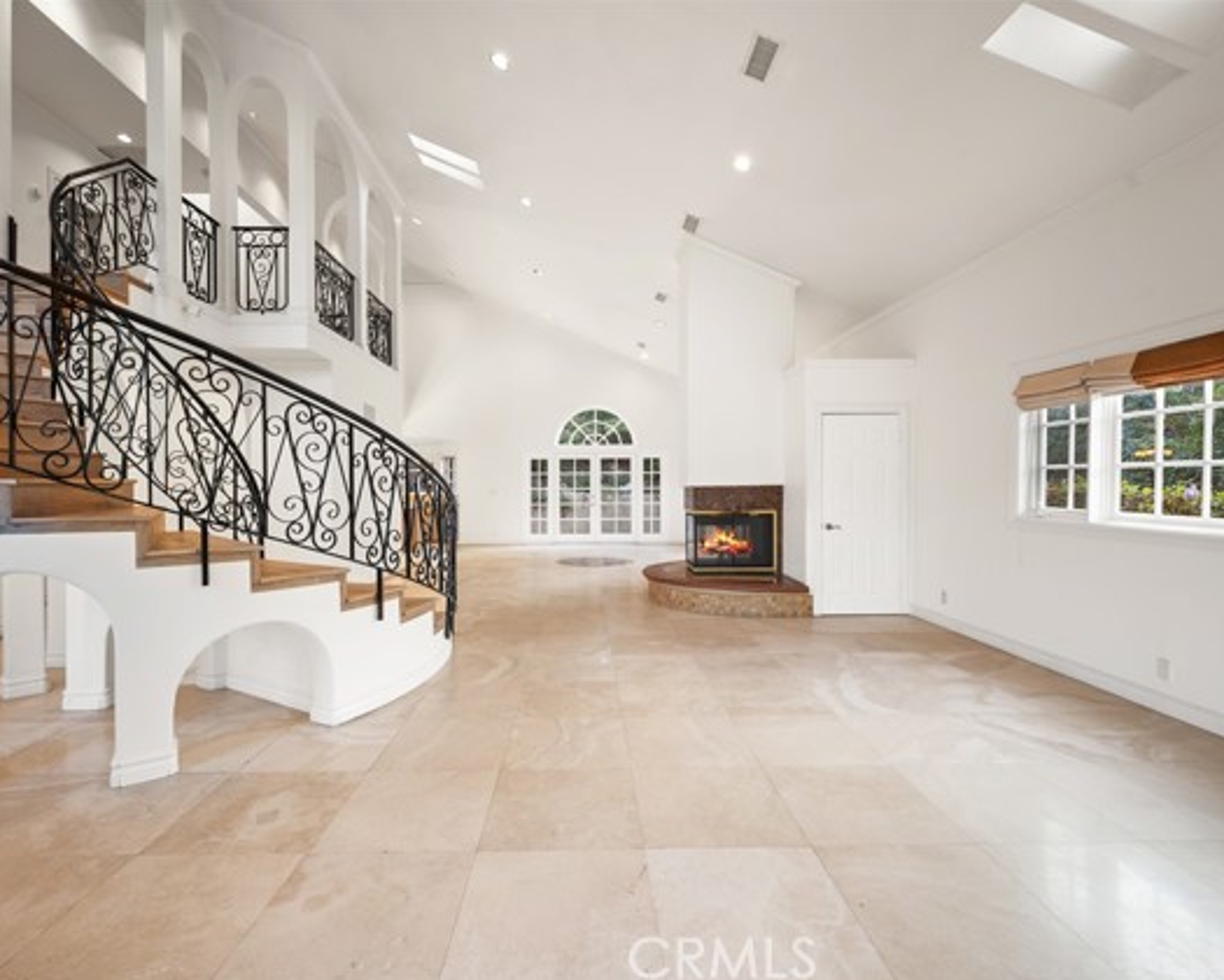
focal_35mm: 16
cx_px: 592
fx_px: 580
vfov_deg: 80.4
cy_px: 495
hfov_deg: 93.1
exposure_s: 1/1.25
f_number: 8
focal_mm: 14
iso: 100
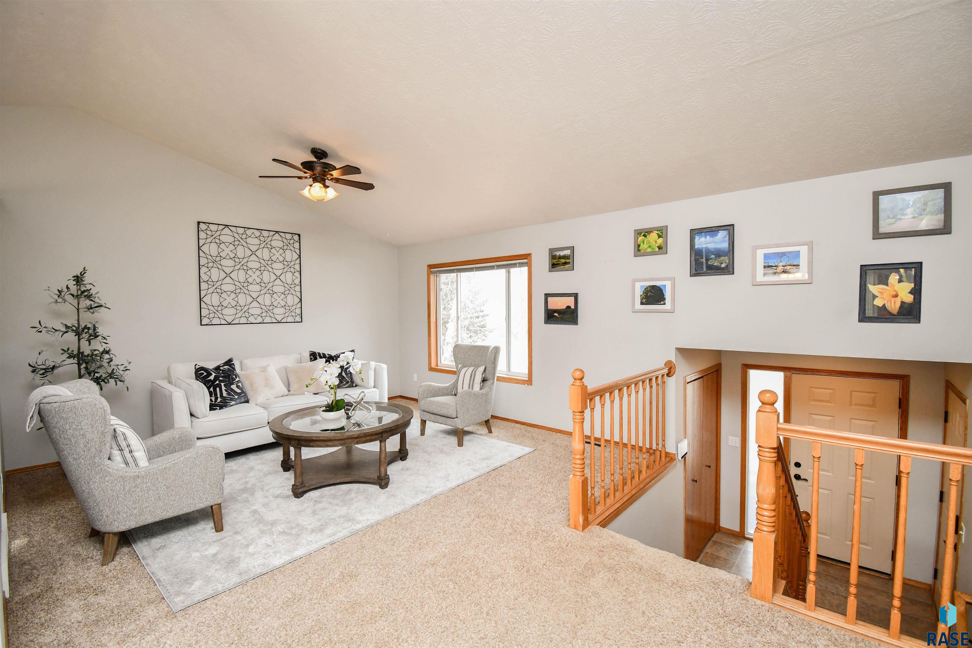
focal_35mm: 15
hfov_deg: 100.4
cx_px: 486
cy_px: 324
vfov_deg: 77.3
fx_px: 405
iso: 1000
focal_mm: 10
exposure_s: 1/100
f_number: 5
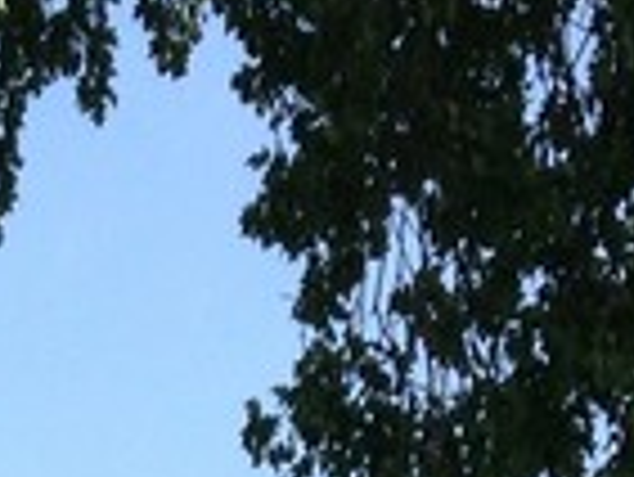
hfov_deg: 10.3
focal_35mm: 187
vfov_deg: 7.6
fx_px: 3428
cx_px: -279
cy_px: 954
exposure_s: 1/682
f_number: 2.4
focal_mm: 3.3
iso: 32
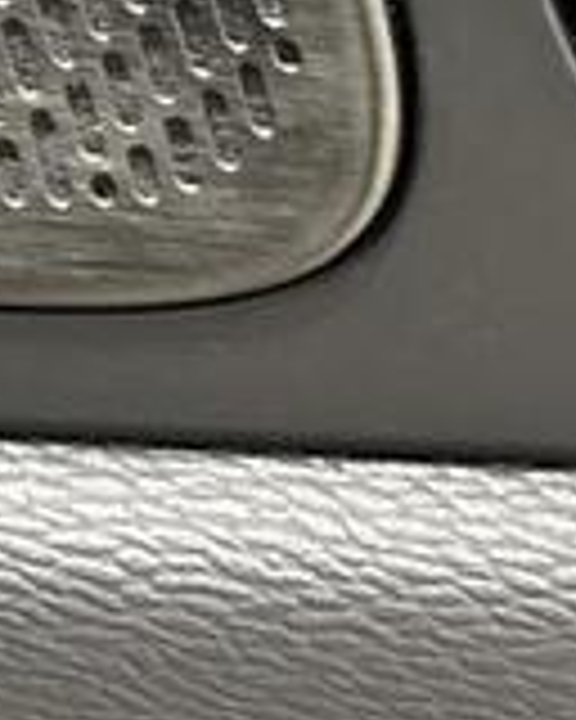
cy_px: -774
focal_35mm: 228
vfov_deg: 8.0
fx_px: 4859
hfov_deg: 6.6
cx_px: -576
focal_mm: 5.96
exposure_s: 1/50
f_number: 1.6
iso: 500
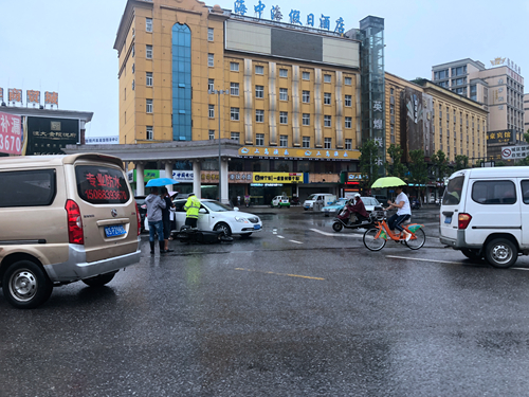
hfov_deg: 63.4
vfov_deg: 49.7
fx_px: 428
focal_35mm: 28
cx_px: 264
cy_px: 198
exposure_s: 1/120
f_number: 1.8
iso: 25
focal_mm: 3.99
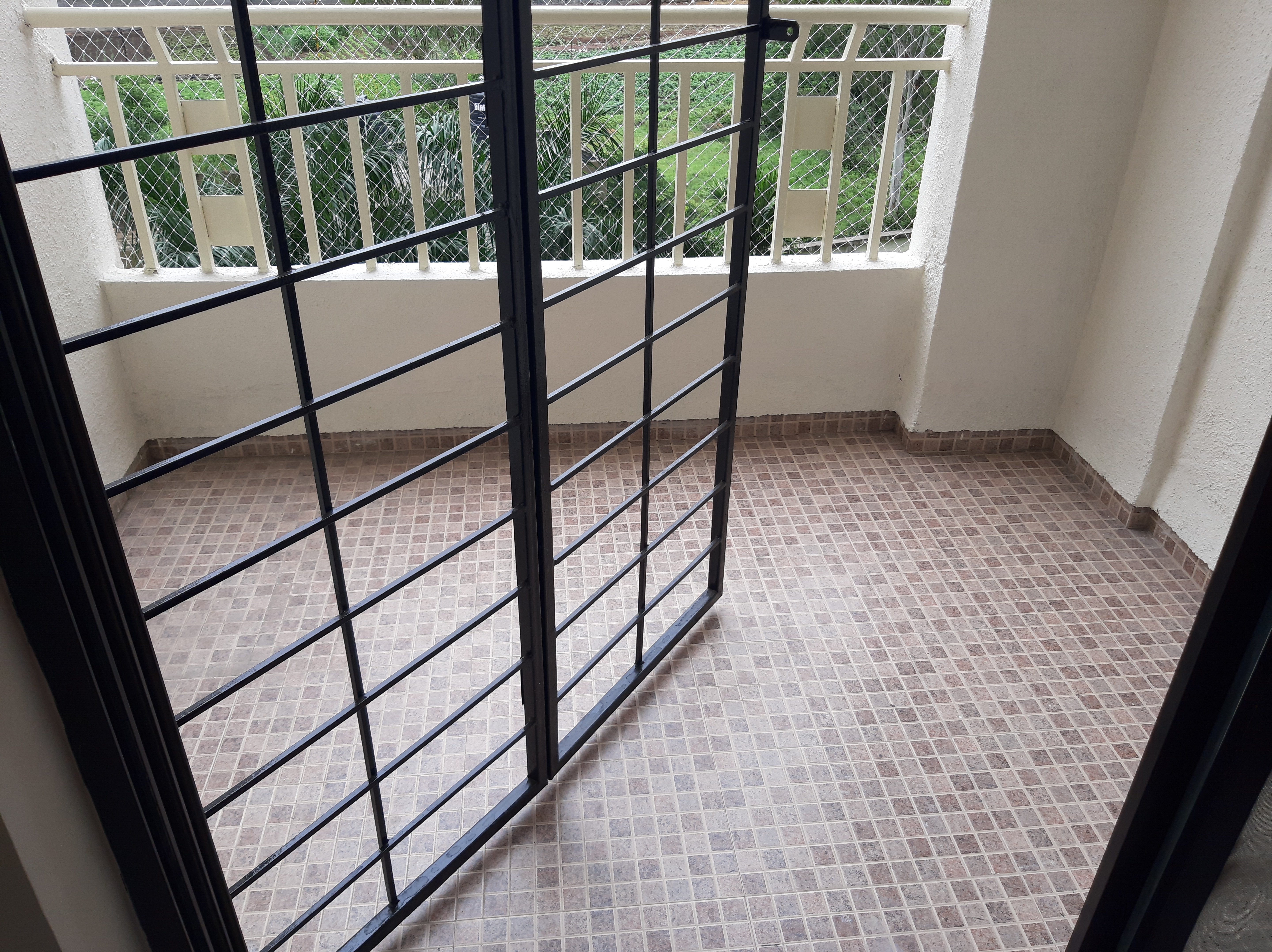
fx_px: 955
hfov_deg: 67.3
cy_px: 476
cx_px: 636
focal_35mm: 26
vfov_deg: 53.0
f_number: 1.7
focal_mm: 3.93
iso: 40
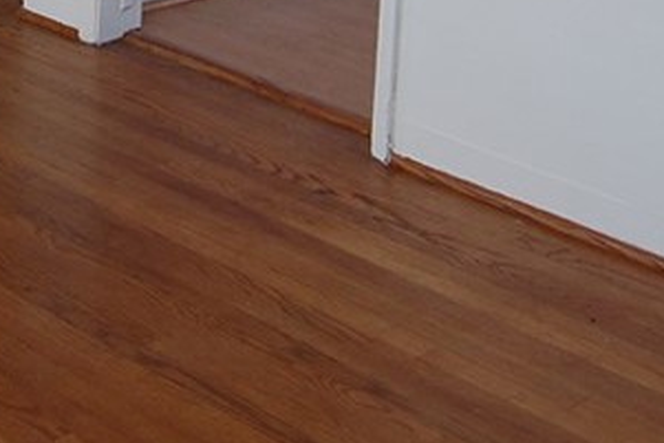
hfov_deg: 17.8
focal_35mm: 112
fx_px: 2067
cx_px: 2
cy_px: -272
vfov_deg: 11.6
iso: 400
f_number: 5
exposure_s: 1/100
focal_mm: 22
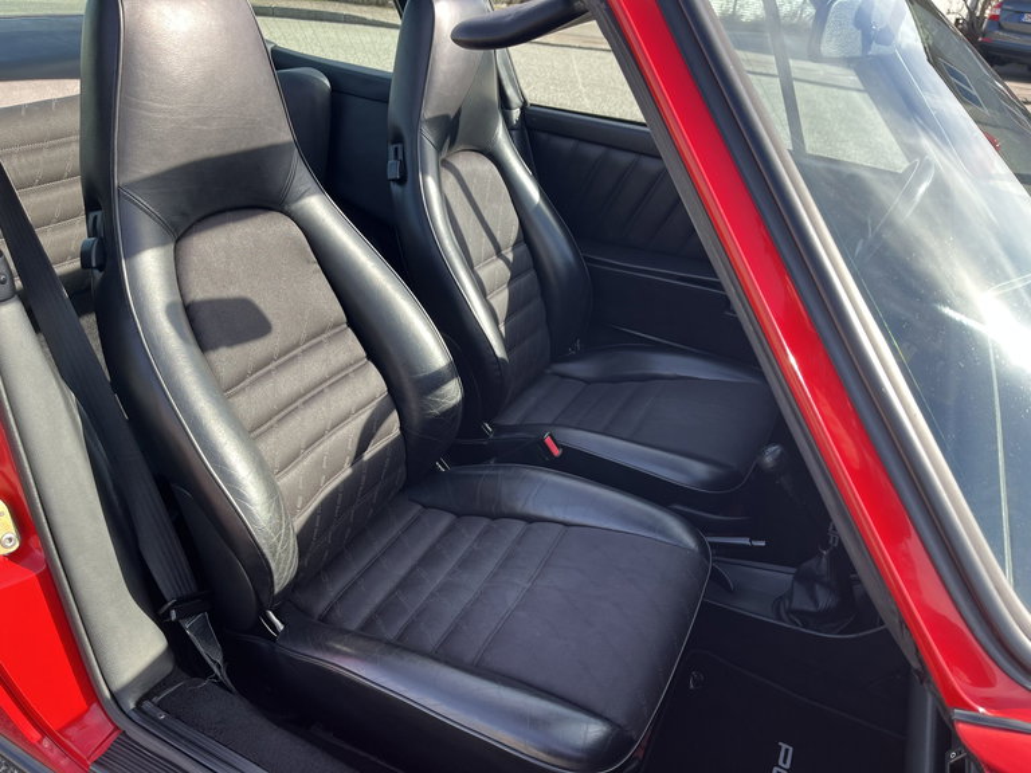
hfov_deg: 67.3
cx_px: 516
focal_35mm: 26
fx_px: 774
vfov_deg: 53.1
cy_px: 386
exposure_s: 1/461
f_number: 1.6
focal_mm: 5.1
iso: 50
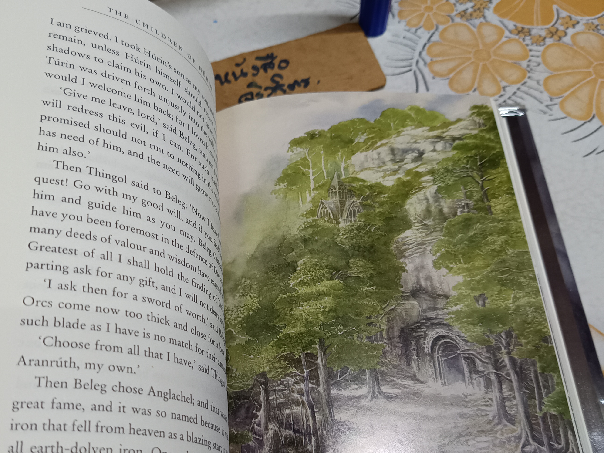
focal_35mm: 37
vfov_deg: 38.2
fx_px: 646
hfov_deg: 50.0
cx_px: 257
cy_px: 306
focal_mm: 5.31
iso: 870
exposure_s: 1/33.3
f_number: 1.7
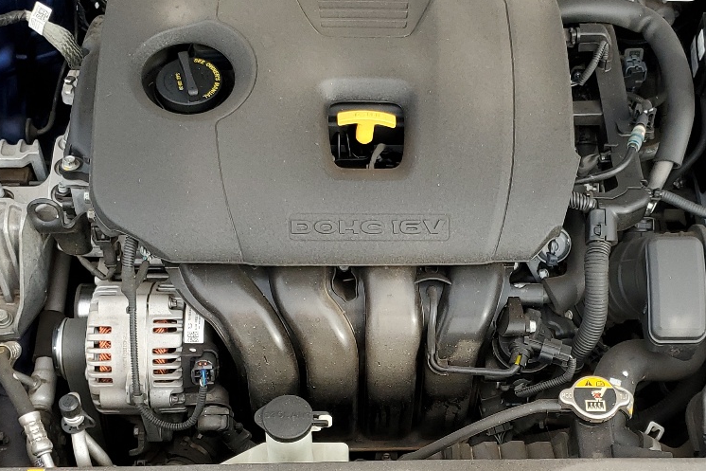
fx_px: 1137
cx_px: 434
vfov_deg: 23.2
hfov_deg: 34.3
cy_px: 337
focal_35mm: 58
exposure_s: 1/385
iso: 50
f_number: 1.5
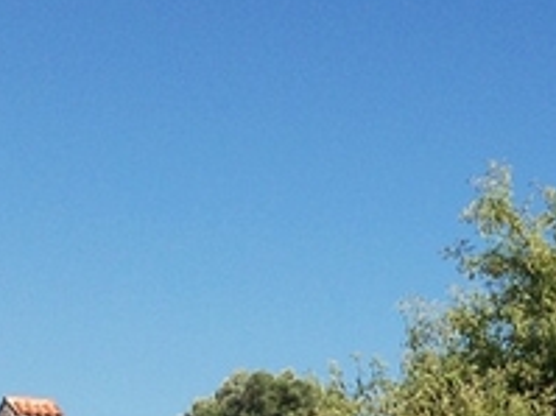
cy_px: 564
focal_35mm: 106
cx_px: 631
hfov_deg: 17.8
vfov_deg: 13.4
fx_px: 1702
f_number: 2.4
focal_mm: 4.13
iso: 50
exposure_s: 1/1808
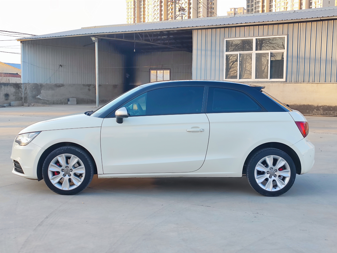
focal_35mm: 38
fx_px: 370
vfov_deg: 37.7
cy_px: 126
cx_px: 168
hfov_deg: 49.0
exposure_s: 1/227
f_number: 1.95
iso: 50
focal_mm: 7.59
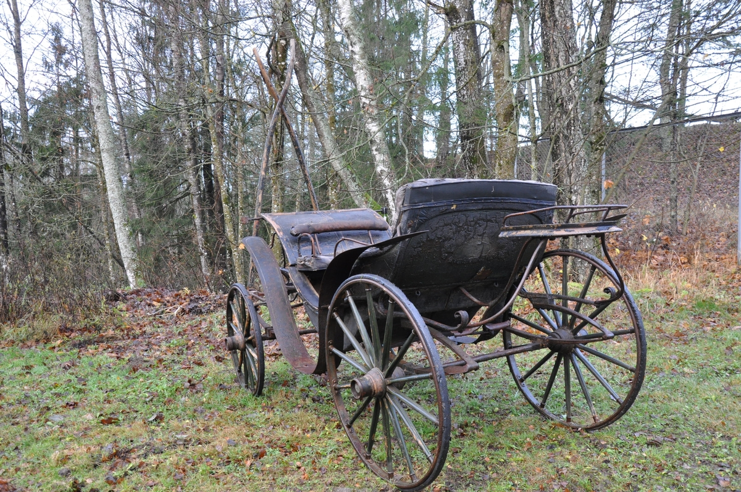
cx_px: 370
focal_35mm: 33
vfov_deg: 39.9
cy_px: 246
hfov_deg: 57.3
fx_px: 678
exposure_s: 1/125
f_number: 5.6
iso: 800
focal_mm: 22
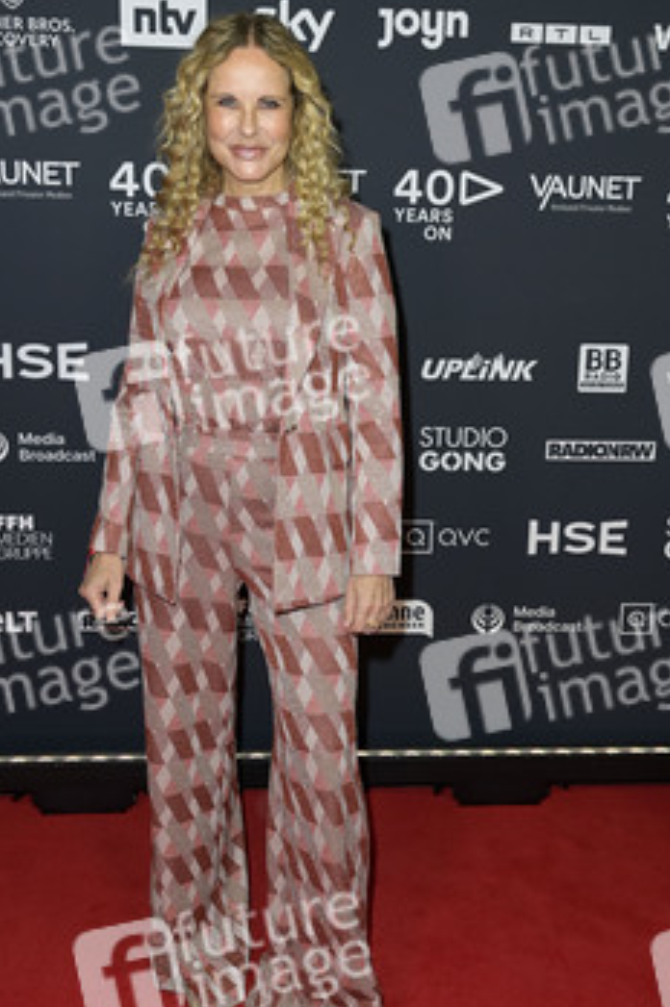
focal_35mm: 39
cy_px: 528
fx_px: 1091
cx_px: 306
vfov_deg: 49.6
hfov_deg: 34.1
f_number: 5.6
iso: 640
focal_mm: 34
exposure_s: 1/250
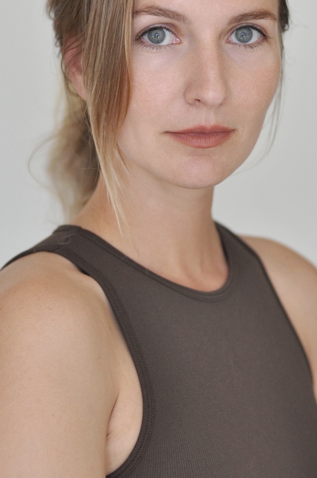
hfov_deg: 10.9
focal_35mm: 125
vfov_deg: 16.4
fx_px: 1655
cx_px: 179
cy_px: 169
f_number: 2.5
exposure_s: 1/800
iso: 800
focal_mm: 50
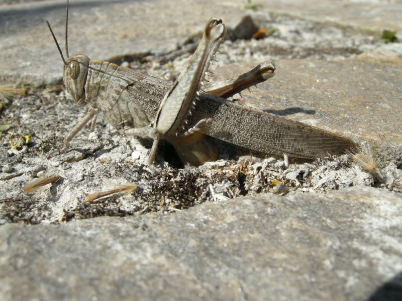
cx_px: 201
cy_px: 150
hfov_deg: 52.6
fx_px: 406
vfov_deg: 40.7
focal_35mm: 35
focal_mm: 7.5
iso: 64
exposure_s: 1/310
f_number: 5.4
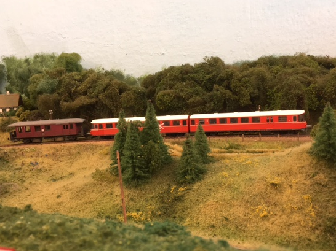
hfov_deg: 53.9
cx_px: 180
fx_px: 330
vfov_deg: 41.7
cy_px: 139
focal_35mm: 34
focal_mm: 4.15
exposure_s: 1/33
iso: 100
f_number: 2.2
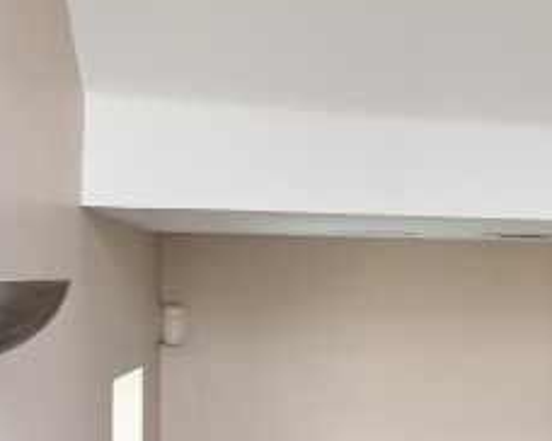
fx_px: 1241
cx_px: 1257
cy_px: 286
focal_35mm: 76
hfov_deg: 15.8
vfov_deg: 20.1
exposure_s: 1/200
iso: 200
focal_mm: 16
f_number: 8
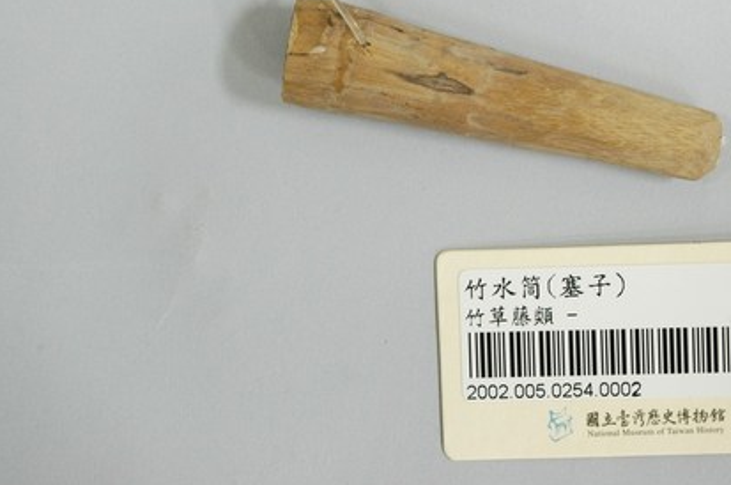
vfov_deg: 12.7
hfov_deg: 19.1
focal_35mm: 107
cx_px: 504
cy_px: 116
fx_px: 2169
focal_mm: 46
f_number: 8
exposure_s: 1/6
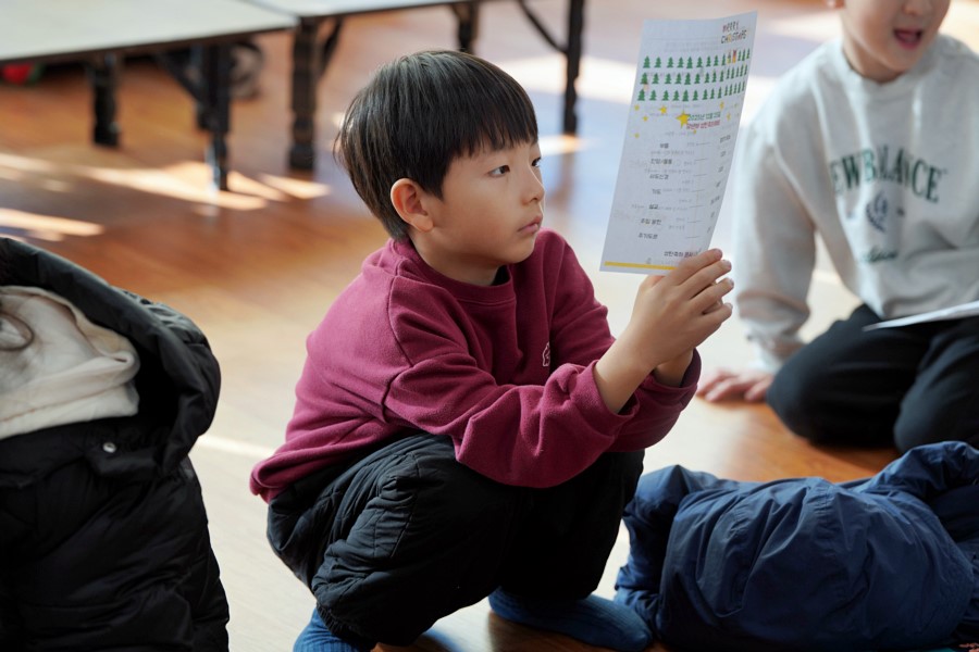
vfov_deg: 10.9
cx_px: 490
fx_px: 3426
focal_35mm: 126
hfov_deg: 16.3
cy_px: 326
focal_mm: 126
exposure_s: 1/160
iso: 500
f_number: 4
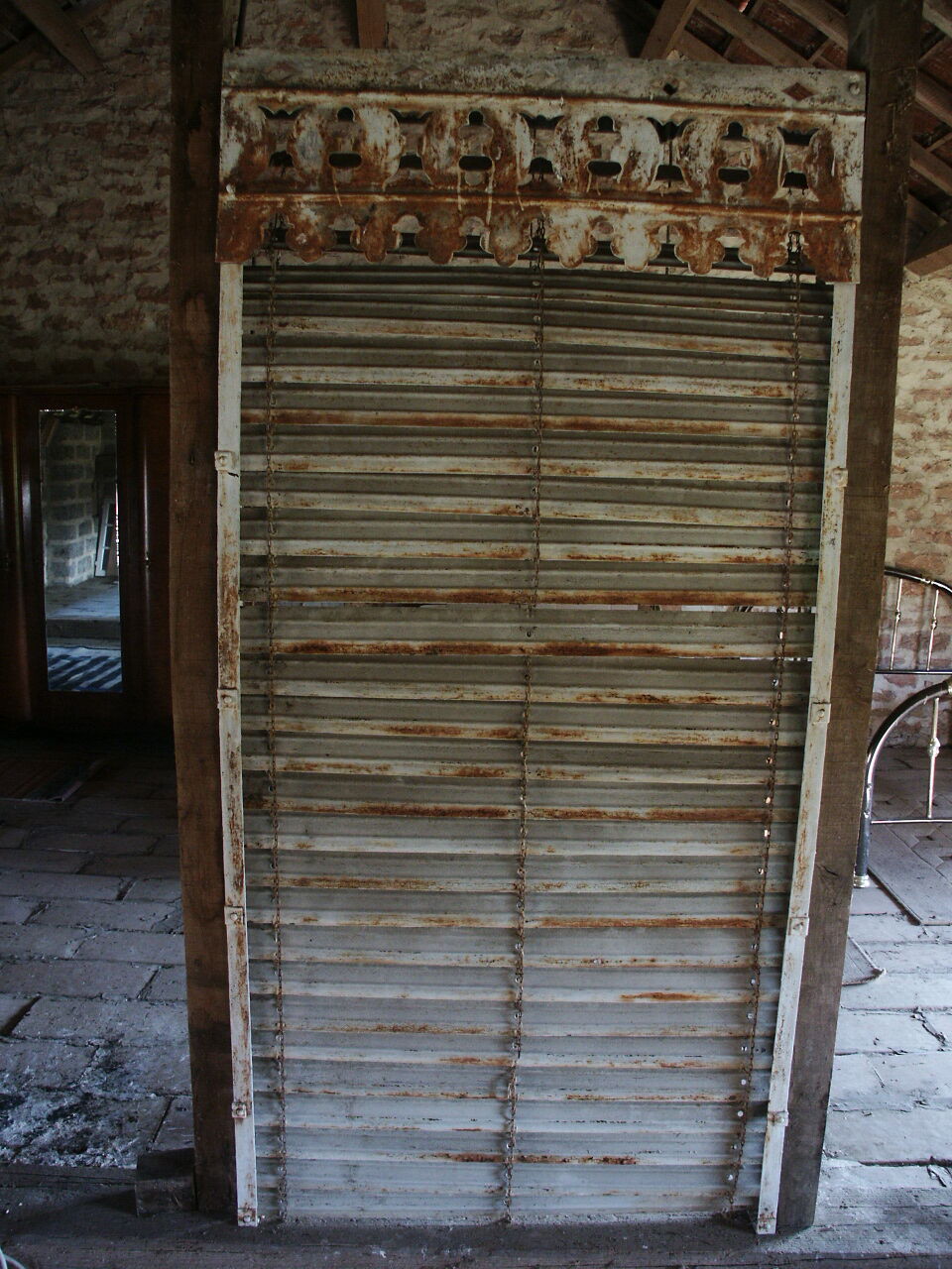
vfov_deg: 63.4
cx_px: 476
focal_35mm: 28
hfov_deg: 49.7
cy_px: 634
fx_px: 1027
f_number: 2.8
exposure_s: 1/30
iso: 200
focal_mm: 7.21
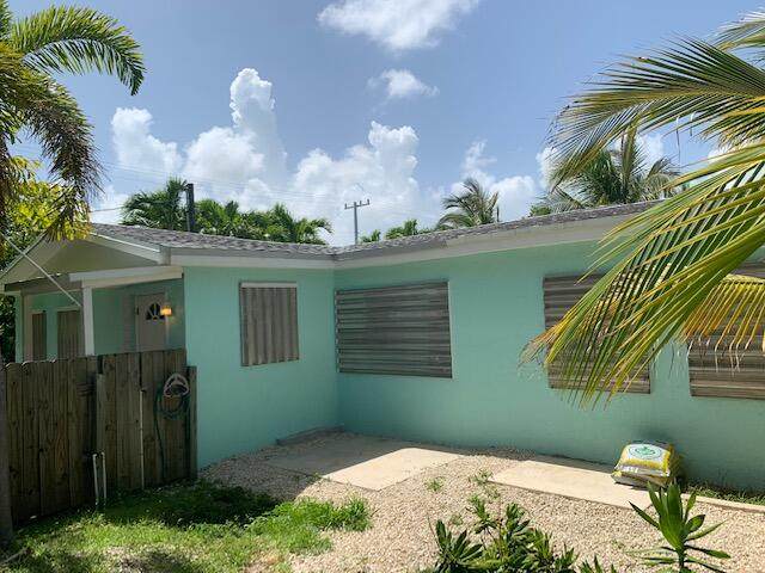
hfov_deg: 67.3
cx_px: 382
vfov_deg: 53.1
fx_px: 575
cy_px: 286
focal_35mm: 26
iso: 25
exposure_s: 1/3289
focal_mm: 4.25
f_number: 1.8
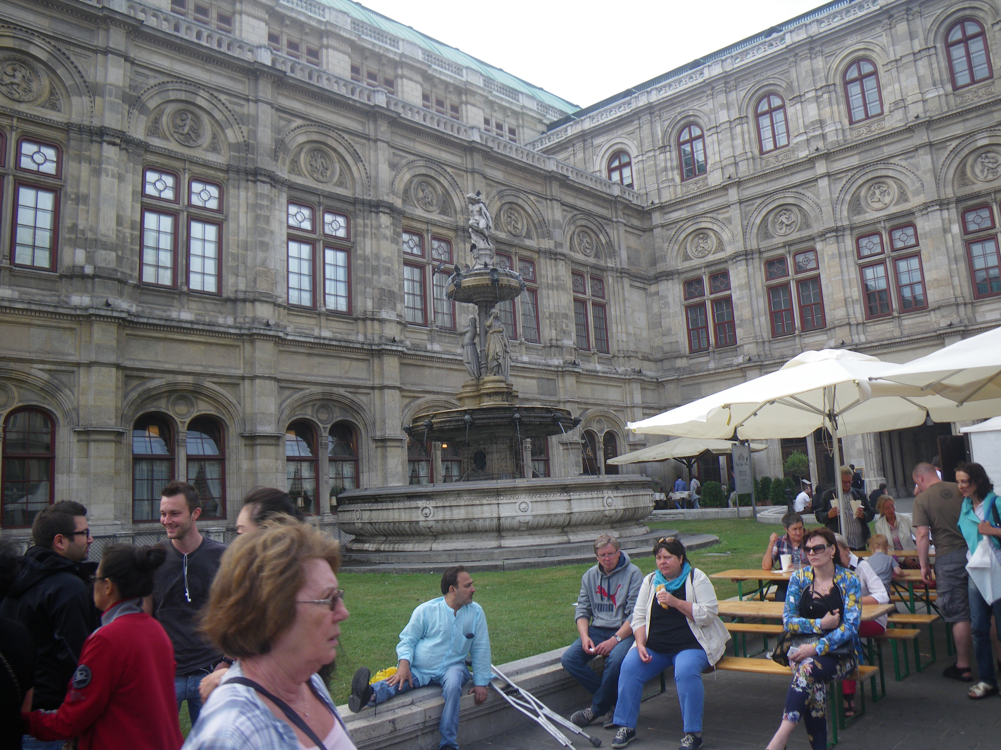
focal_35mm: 28
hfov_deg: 63.4
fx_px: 810
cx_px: 500
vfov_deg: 49.7
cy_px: 375
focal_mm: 5
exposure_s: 1/125
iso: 50
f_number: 3.5
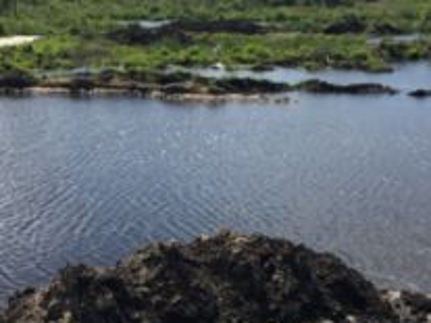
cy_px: 179
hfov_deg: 34.2
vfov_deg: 26.1
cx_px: 167
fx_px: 697
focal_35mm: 56
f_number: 2.2
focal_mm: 4.15
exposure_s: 1/2825
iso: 32
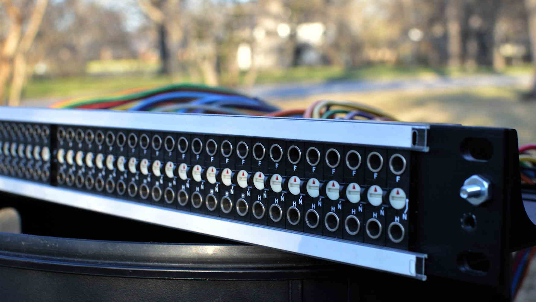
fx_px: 789
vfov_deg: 21.6
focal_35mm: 56
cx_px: 267
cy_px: 171
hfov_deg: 37.5
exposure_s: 1/80
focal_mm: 35
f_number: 8
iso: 400
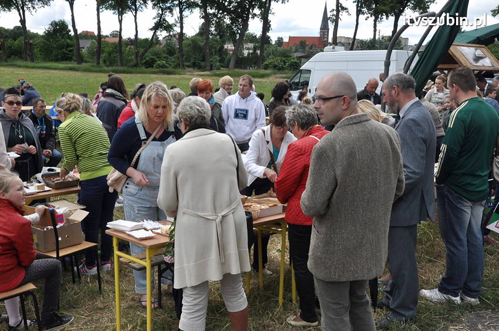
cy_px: 166
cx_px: 250
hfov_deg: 49.6
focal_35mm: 39
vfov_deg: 34.1
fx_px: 540
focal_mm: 26
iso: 1250
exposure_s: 1/160
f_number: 22
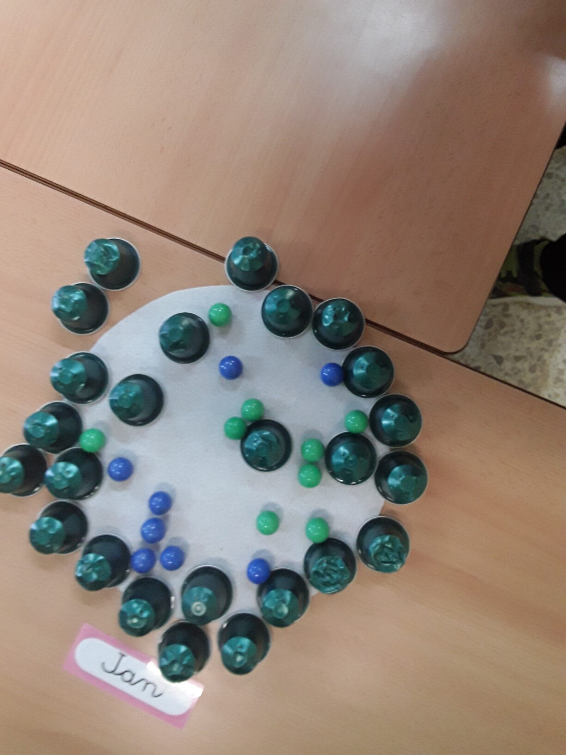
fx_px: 589
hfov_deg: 51.4
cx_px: 283
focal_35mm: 27
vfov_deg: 65.3
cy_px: 378
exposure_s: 1/33
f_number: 1.9
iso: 200
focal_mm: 2.91
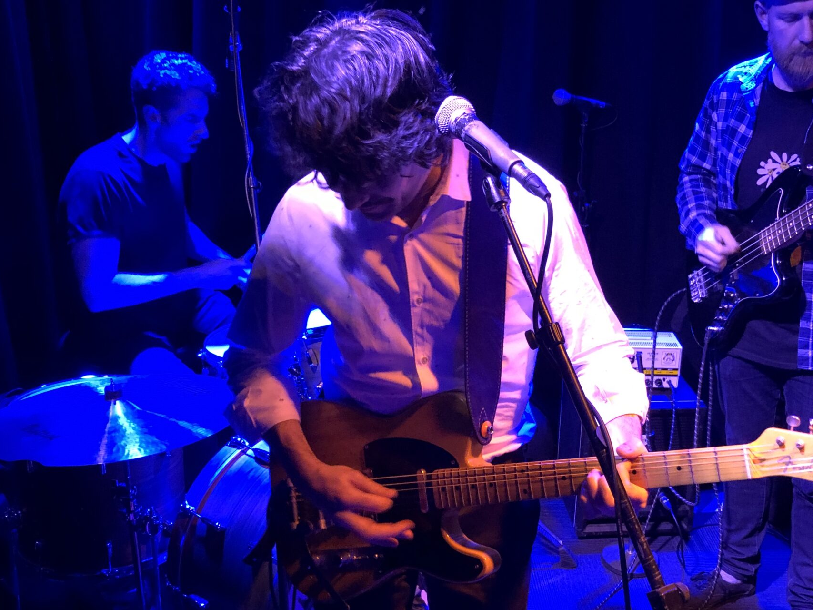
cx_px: 477
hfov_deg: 44.6
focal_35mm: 42
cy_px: 336
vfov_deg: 34.3
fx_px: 986
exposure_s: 1/33
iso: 500
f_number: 1.8
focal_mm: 4
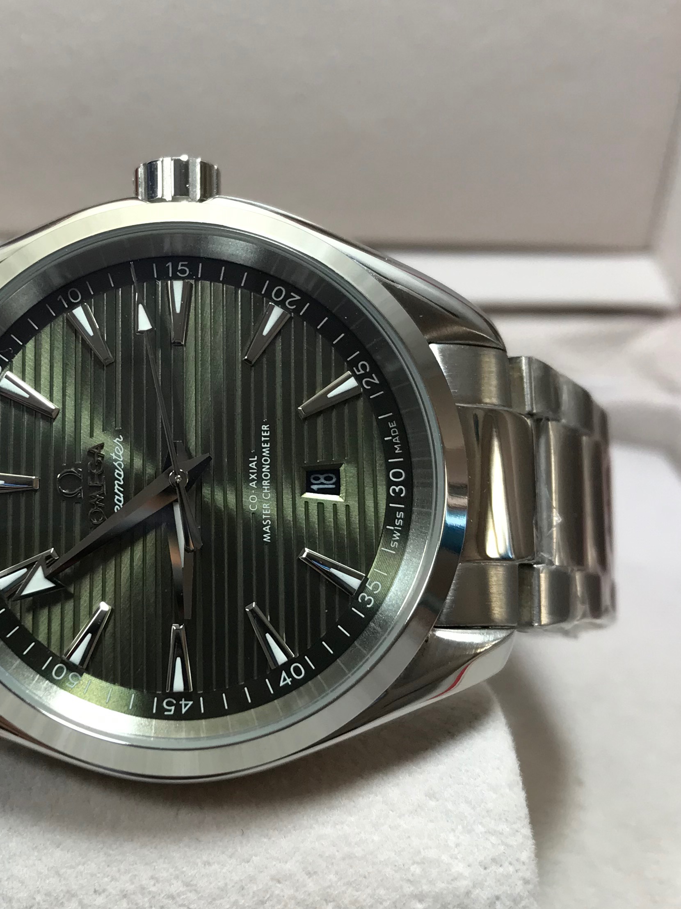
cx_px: 174
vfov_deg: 37.5
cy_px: 499
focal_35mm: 51
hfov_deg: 28.2
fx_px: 1338
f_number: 1.8
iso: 32
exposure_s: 1/100
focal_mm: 3.99
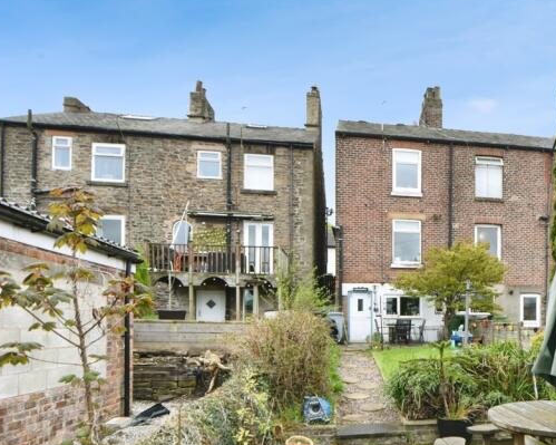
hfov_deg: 60.5
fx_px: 444
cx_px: 419
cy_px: 356
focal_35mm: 27
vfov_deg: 50.0
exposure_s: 1/125
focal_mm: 14
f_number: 9
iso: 500
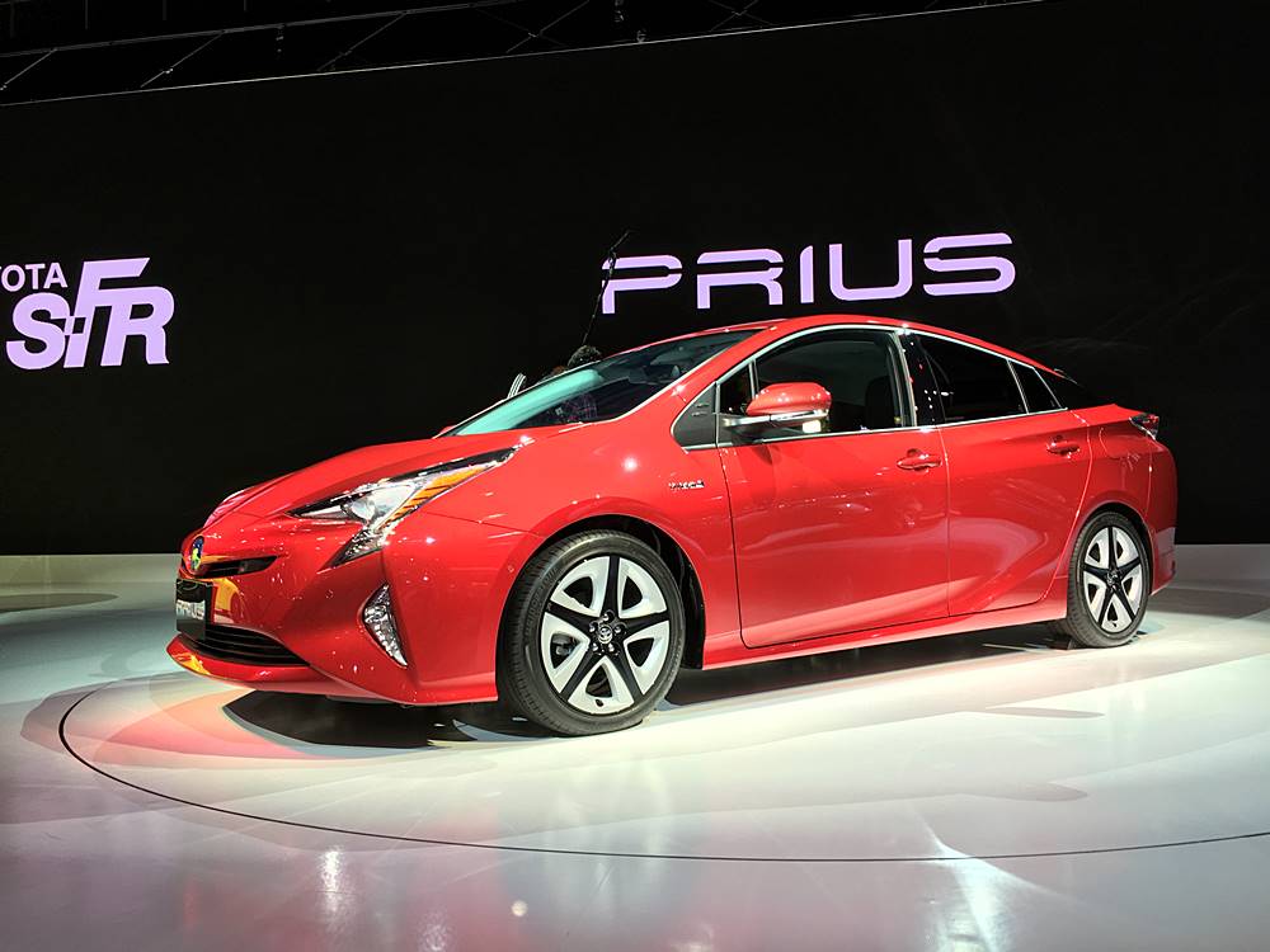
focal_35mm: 29
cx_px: 635
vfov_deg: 48.2
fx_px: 1064
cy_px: 476
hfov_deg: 61.7
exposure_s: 1/40
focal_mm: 4.15
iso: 25
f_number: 2.2
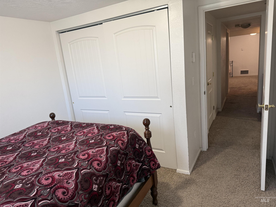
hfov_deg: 71.6
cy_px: 104
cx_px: 138
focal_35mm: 24
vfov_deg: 56.8
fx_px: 191
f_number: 1.78
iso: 200
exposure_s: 1/120
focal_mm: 6.76
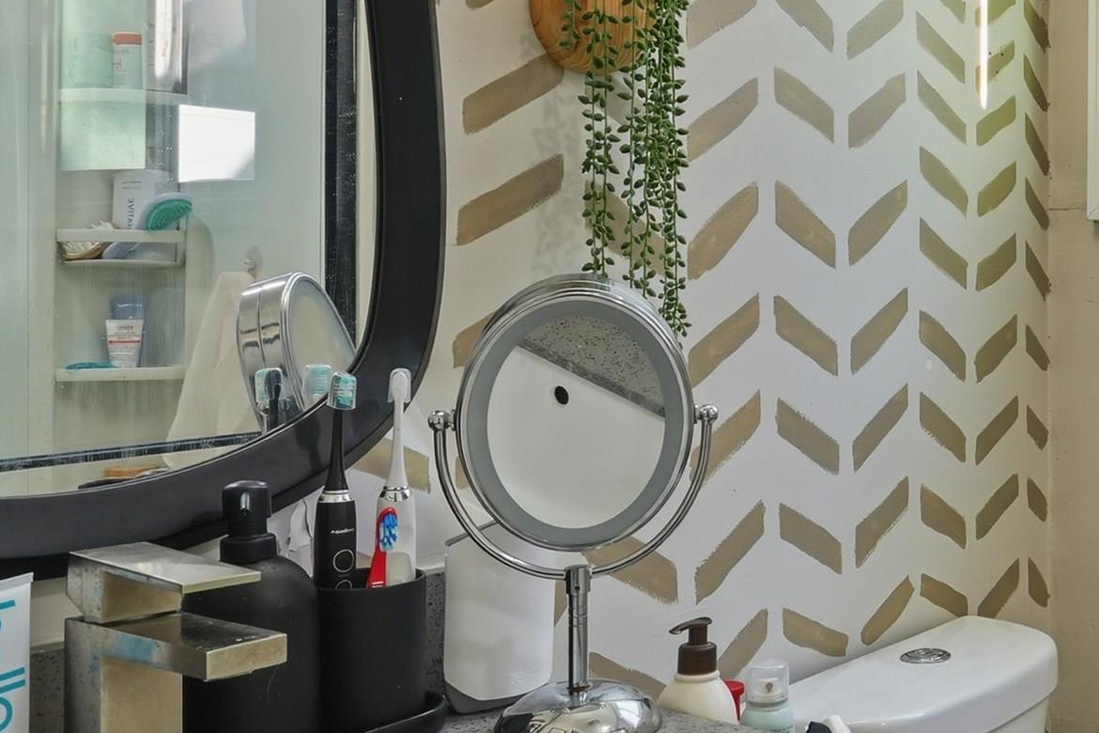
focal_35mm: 42
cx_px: 1225
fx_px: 1282
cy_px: 265
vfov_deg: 31.7
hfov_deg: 38.1
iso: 500
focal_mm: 16
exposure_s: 1/80
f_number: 11
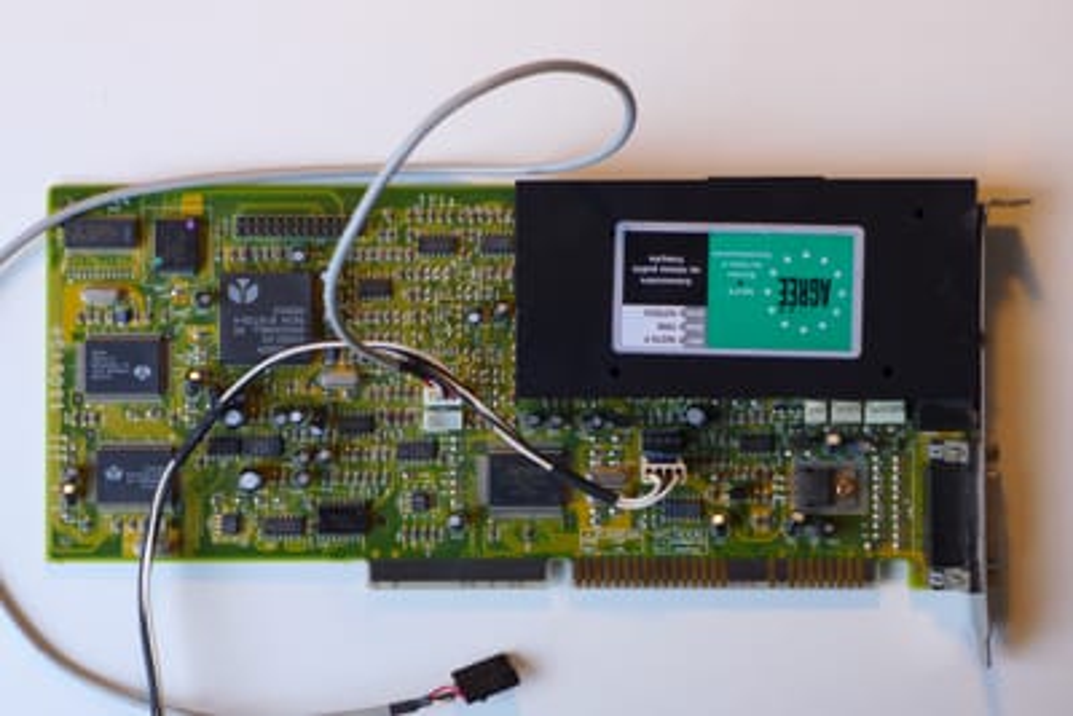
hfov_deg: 27.0
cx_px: 536
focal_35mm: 75
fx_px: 2236
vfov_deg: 18.2
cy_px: 358
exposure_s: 1/100
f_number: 2.2
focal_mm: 14.7
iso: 100
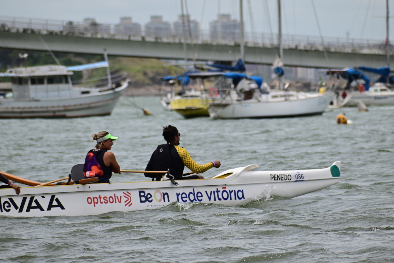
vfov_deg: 3.1
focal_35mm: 450
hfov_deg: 4.6
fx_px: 4929
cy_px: 132
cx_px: 197
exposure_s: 1/1250
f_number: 9
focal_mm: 300
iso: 320
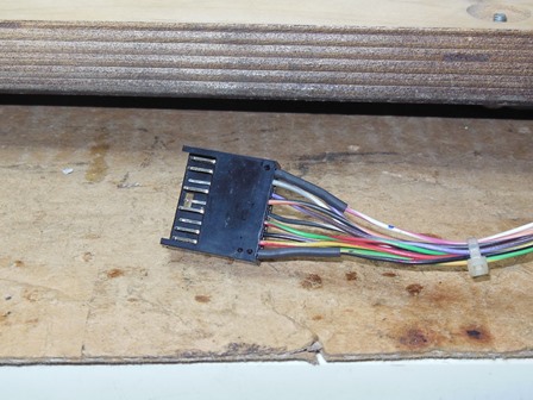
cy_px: 200
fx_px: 662
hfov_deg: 43.9
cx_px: 266
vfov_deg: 33.6
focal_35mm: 43
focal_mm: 7.7
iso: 200
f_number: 7.5
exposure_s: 1/30
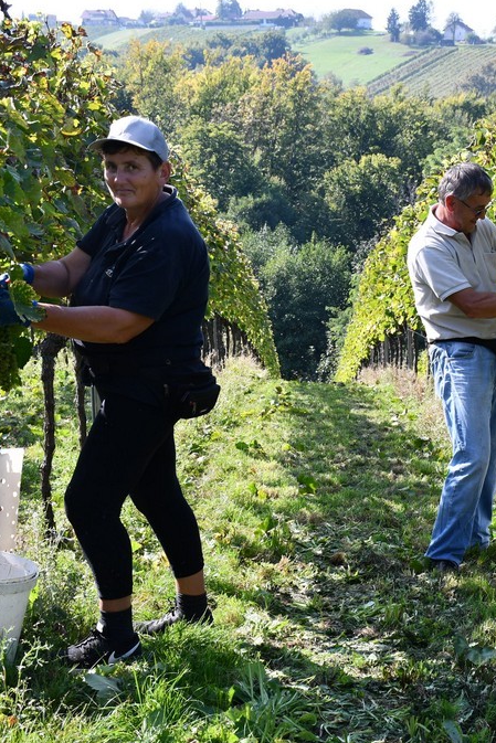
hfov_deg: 18.6
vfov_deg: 27.7
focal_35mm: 73
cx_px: 367
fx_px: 1508
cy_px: 373
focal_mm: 32
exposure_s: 1/250
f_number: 6.3
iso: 200
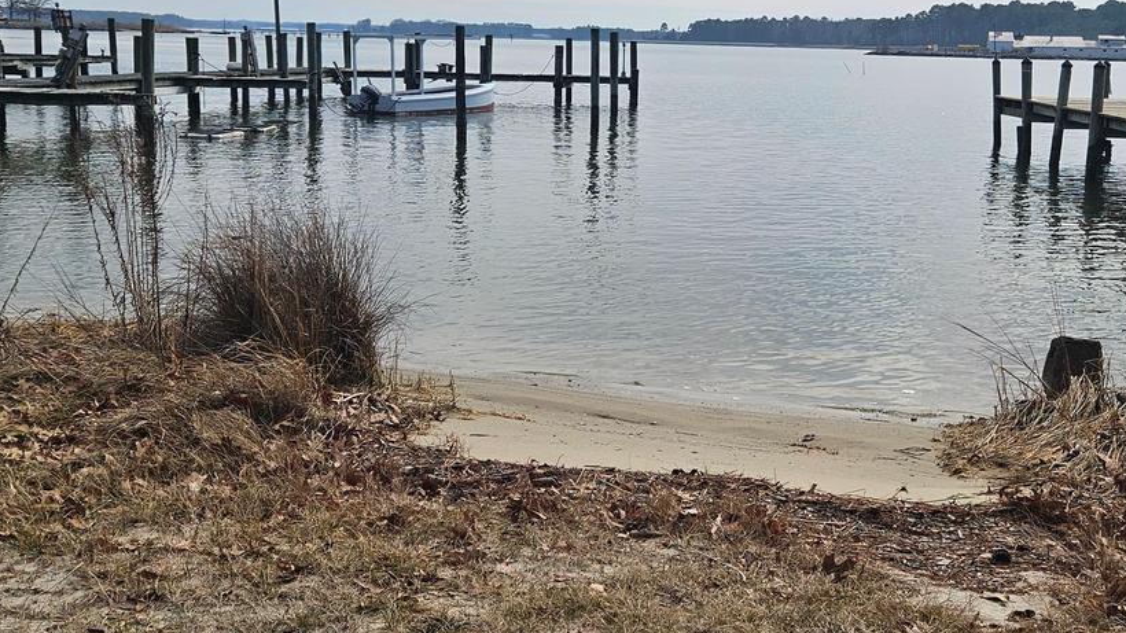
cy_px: 177
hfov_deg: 46.2
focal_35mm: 44
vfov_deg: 26.8
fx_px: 1314
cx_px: 656
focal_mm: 5.4
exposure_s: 1/3892
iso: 25
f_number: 1.8
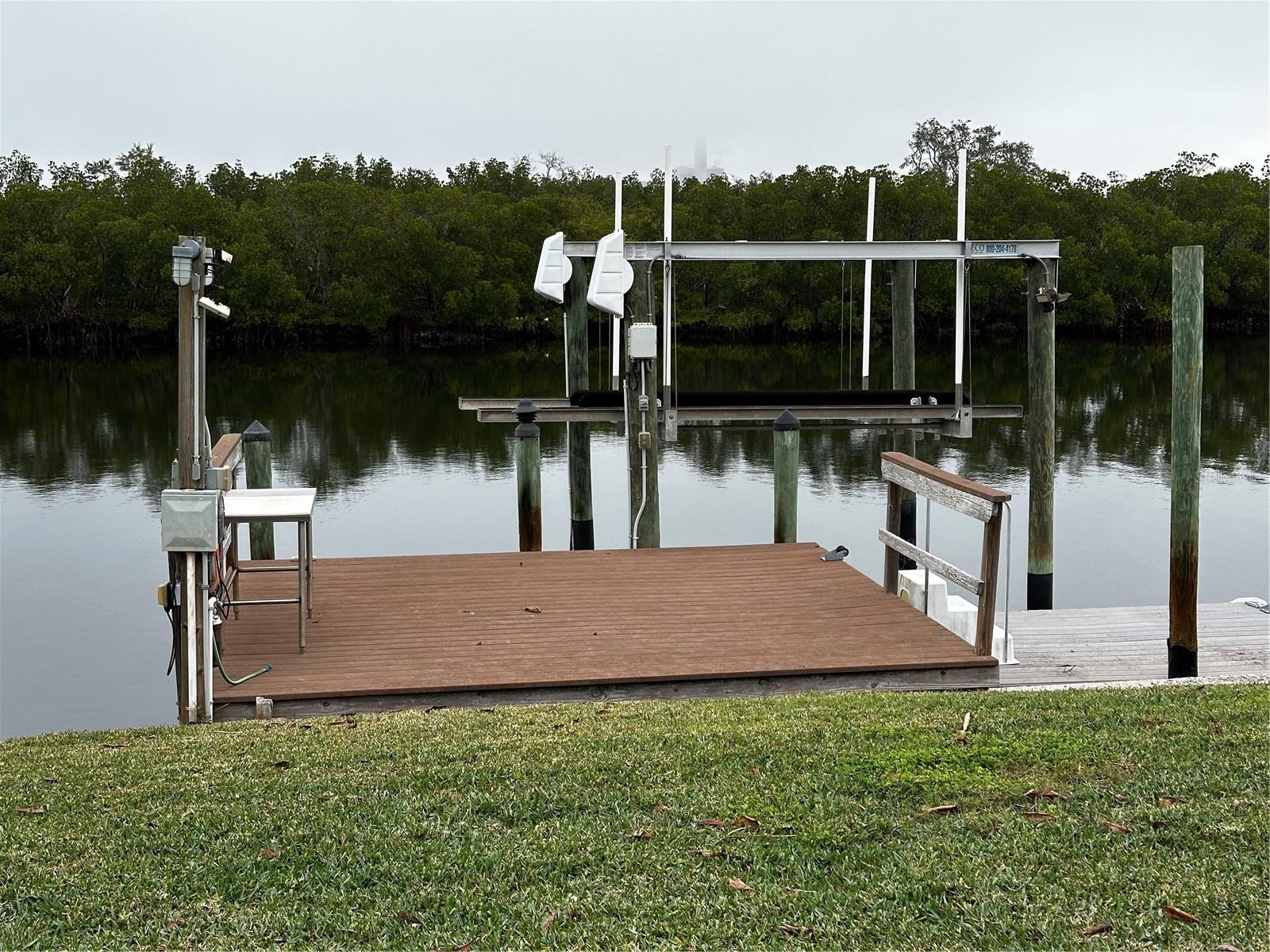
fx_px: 1761
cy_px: 476
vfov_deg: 30.3
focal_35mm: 48
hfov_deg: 39.7
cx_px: 635
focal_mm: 6.86
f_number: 1.78
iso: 64
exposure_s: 1/740
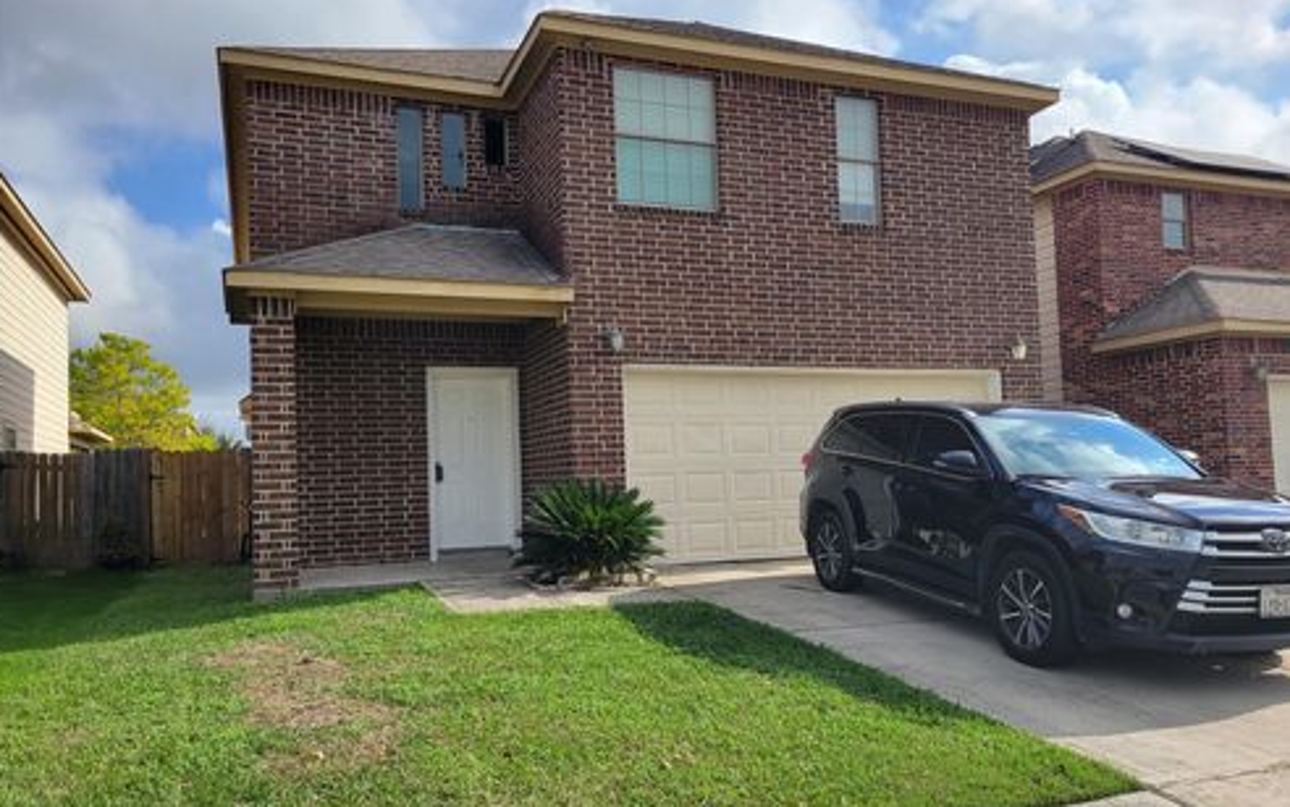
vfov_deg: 44.5
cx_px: 637
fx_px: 985
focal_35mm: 28
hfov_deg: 66.4
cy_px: 441
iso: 40
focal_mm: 5.4
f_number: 1.8
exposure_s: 1/2565
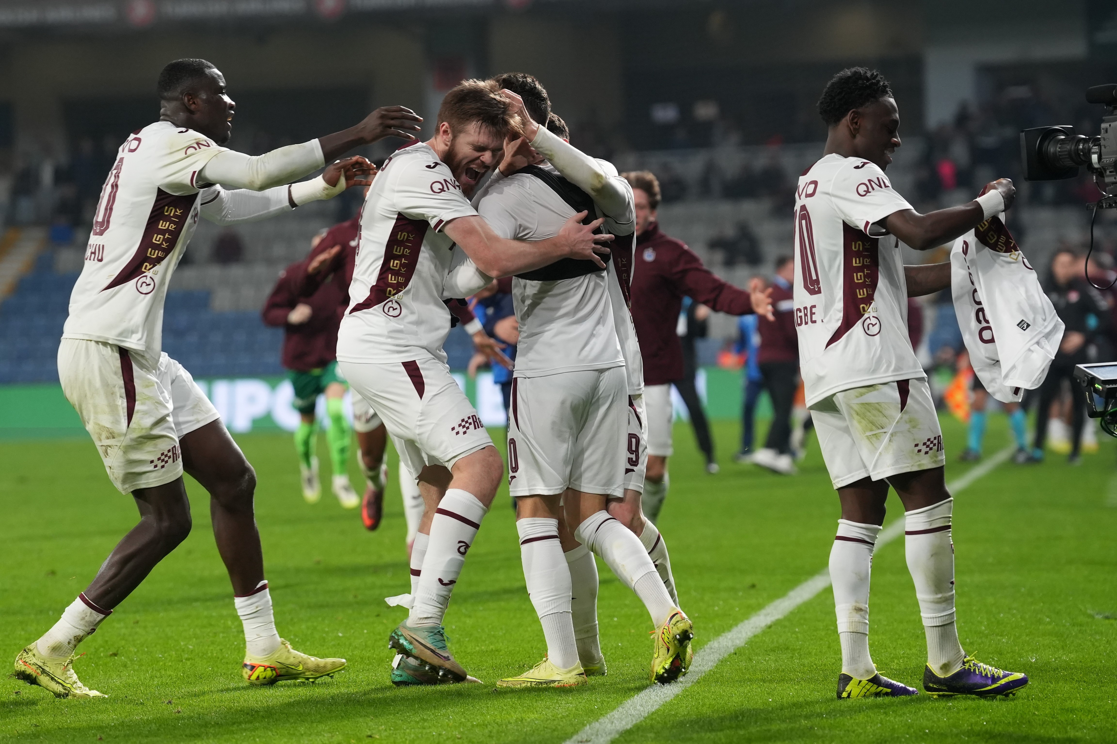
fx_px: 6453
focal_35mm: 208
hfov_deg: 9.9
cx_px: 558
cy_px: 372
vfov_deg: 6.6
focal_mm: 139
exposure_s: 1/1250
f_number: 3.2
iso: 2000
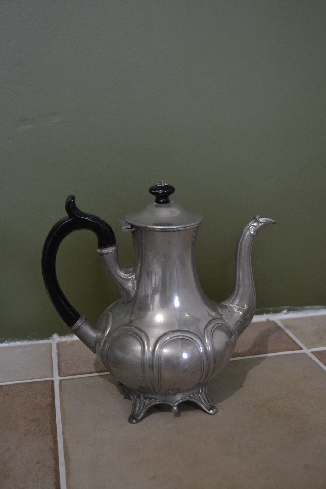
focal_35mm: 42
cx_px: 163
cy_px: 244
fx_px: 570
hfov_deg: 31.9
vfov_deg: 46.4
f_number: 4.5
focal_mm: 28
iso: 2200
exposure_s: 1/60
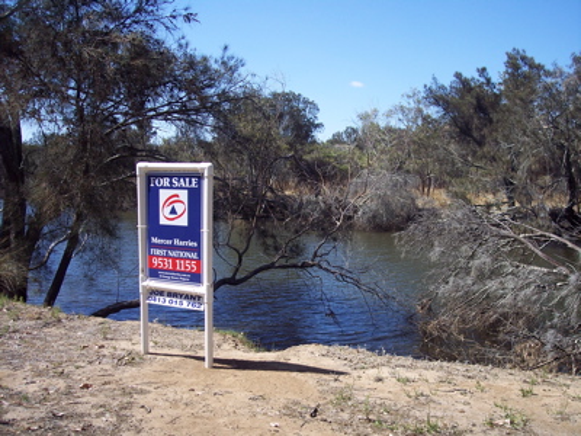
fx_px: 655
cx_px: 290
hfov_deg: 47.9
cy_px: 218
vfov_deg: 36.8
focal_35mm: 39
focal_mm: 8
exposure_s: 1/500
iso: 100
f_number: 4
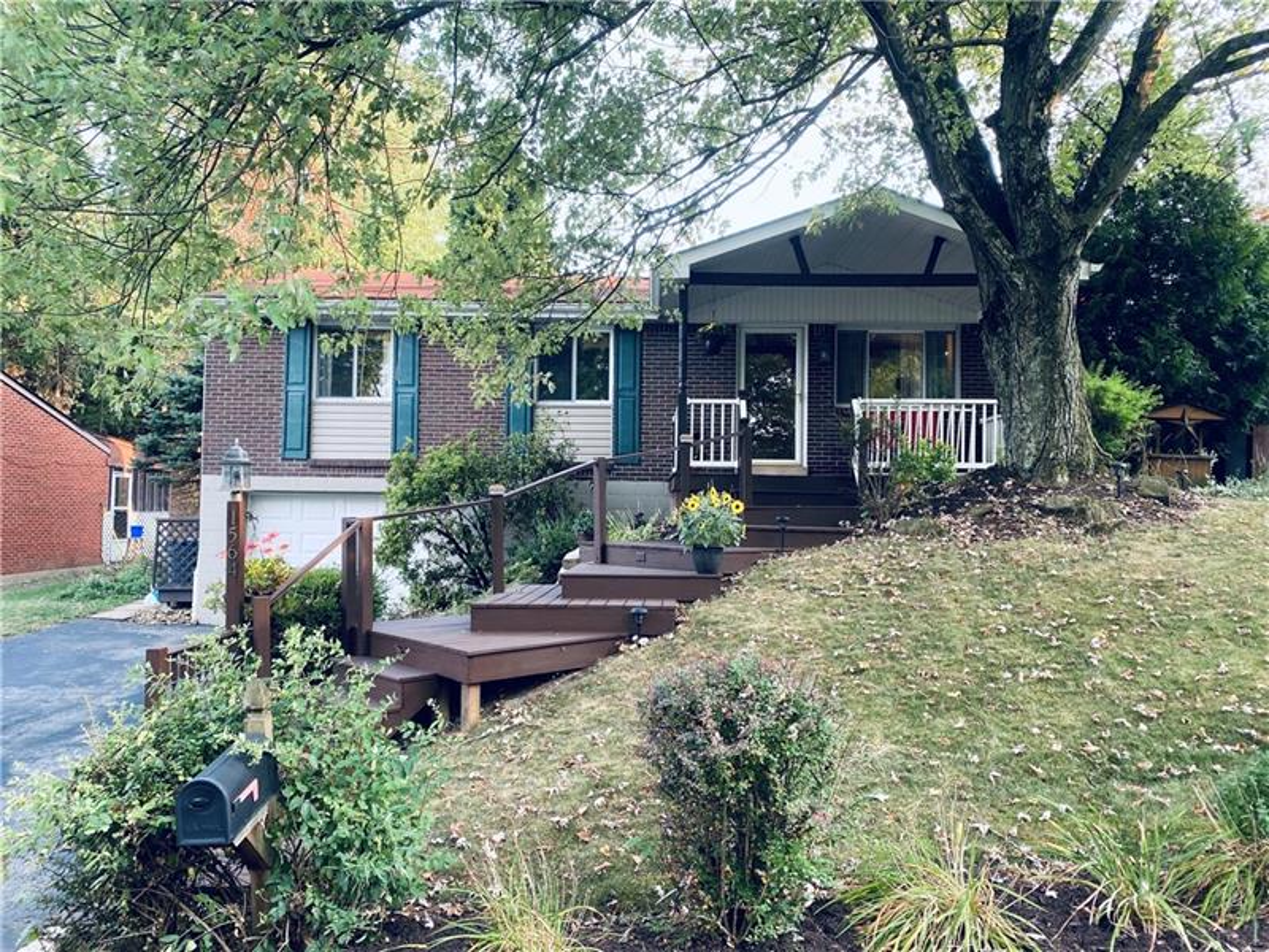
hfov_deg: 67.3
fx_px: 953
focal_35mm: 26
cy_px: 476
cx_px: 634
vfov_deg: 53.1
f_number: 1.8
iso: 64
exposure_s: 1/122
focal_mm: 4.25
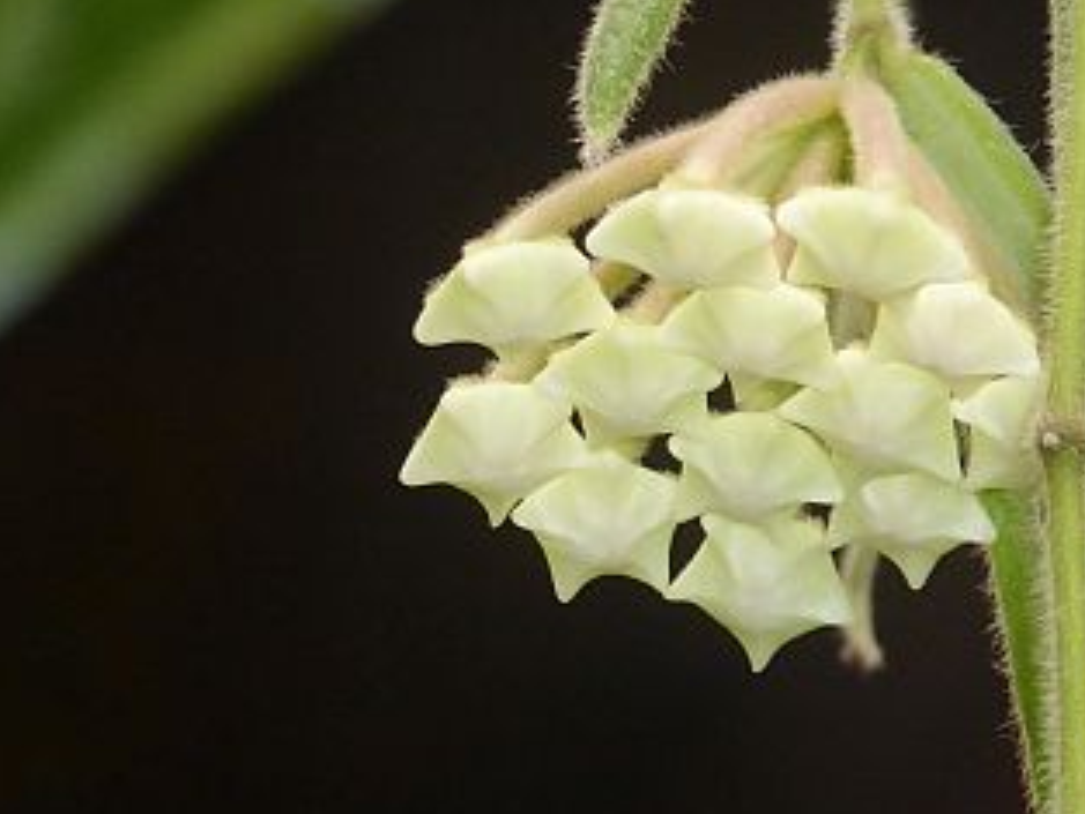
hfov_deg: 4.8
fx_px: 12825
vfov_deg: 3.6
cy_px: 412
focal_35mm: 409
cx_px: 797
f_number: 5.6
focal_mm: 35.8
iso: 400
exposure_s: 1/60
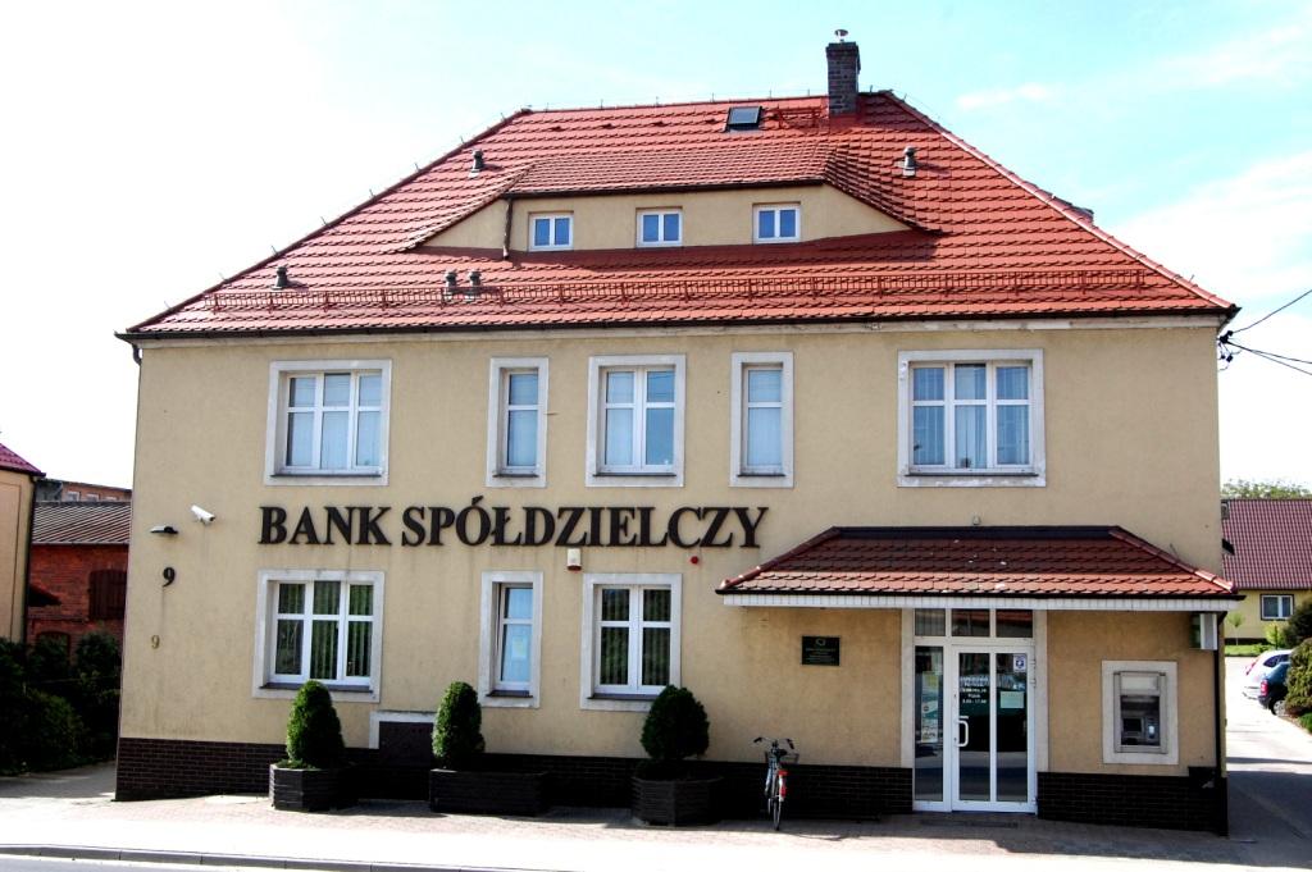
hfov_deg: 49.6
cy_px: 436
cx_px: 656
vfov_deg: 34.2
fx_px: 1420
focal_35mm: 39
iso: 800
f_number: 10
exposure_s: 1/400
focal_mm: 26
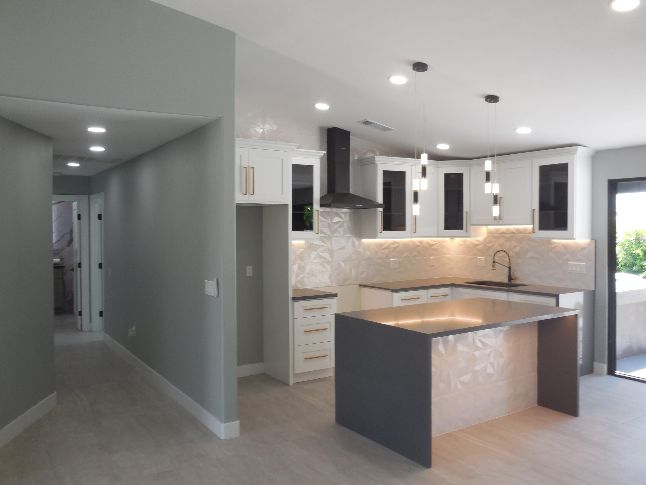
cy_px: 242
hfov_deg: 60.0
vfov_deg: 46.8
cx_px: 323
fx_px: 560
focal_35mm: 30
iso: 125
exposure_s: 1/60
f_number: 3.2
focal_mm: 5.3
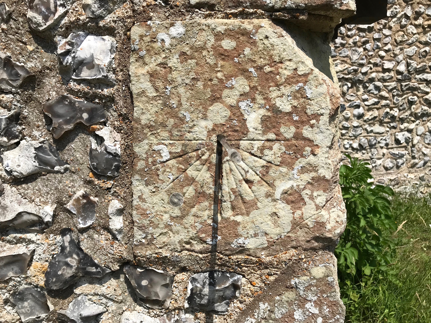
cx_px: 216
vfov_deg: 49.7
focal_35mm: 28
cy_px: 162
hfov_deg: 63.4
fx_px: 349
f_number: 1.8
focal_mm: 3.99
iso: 20
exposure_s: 1/3690
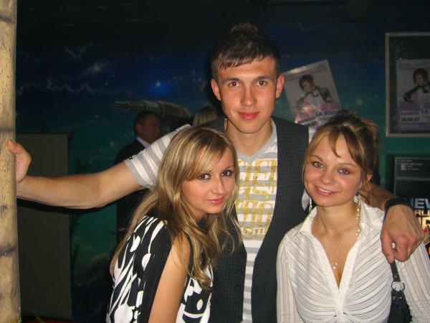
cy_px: 162
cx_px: 215
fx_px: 472
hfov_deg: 49.0
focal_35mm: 38
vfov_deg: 37.7
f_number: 2.8
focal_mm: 7.9
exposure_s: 1/60
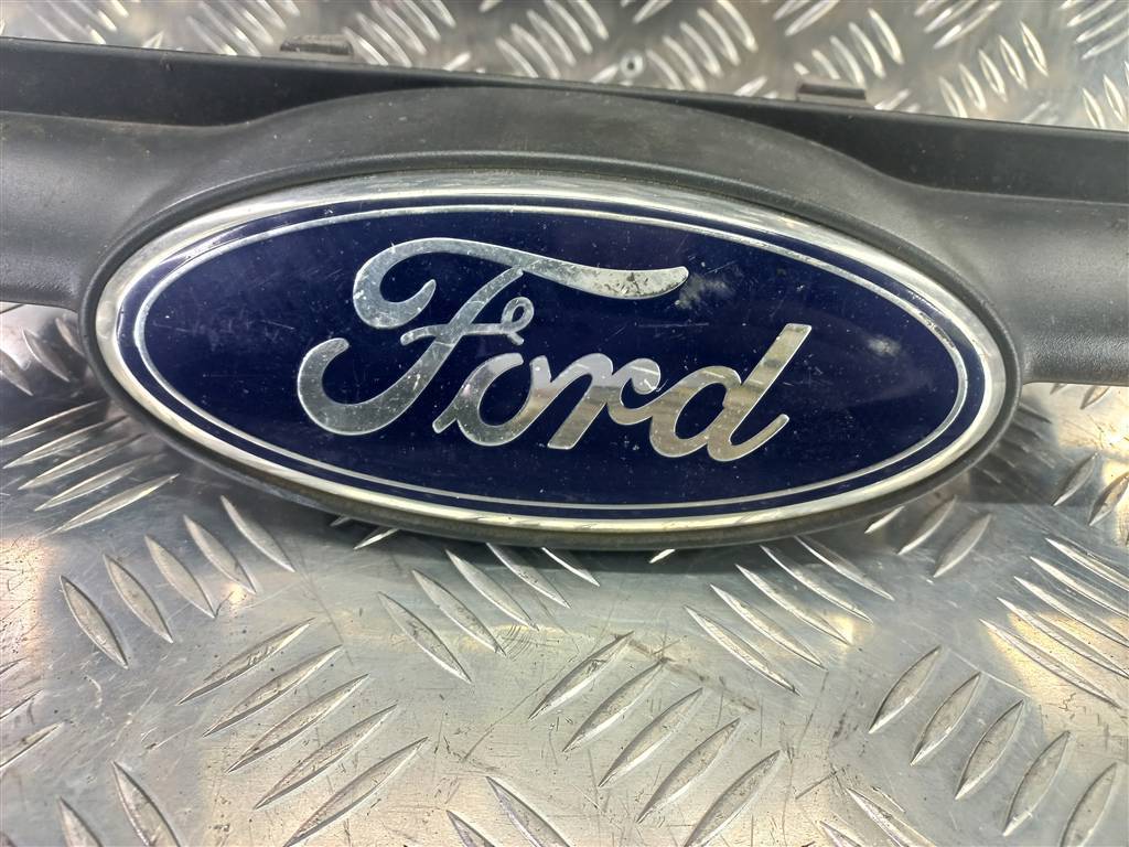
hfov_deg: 69.4
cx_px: 564
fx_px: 815
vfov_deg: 54.9
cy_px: 424
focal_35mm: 25
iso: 125
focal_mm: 4.6
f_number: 1.8
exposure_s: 1/50
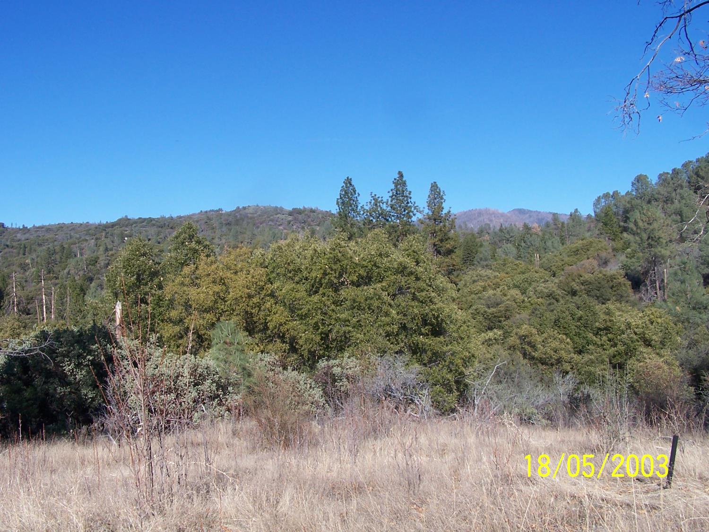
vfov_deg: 37.7
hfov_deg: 49.0
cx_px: 354
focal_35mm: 38
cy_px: 266
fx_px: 778
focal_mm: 6.3
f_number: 5.6
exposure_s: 1/350
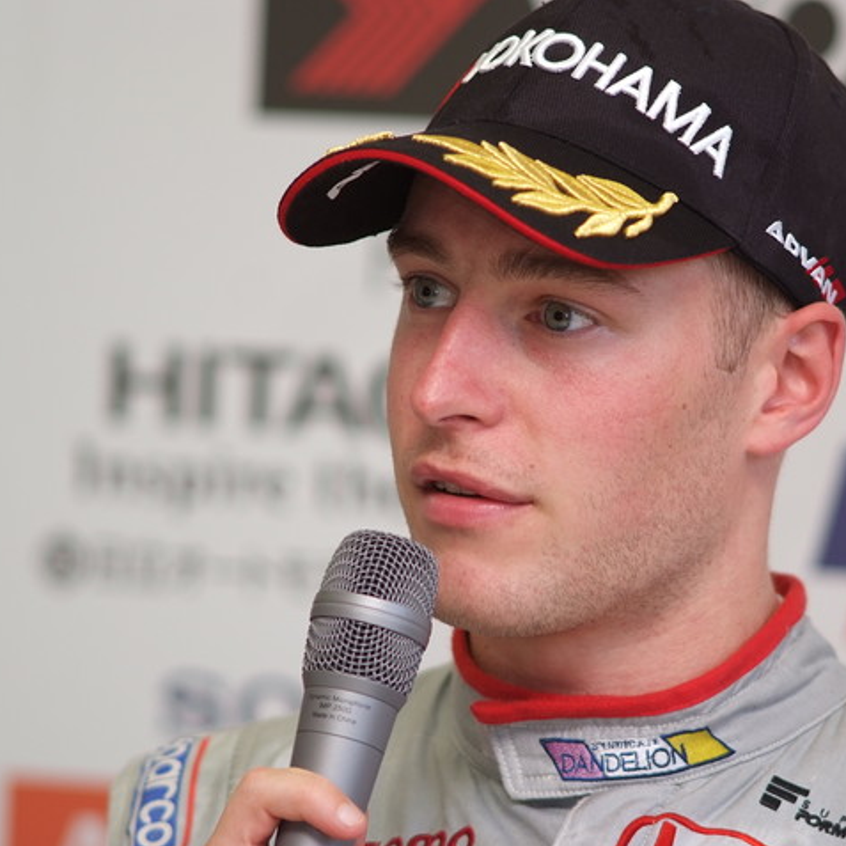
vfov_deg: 5.1
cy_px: 424
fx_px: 9567
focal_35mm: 346
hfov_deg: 5.1
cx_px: 470
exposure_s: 1/125
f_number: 2.8
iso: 400
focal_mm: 180
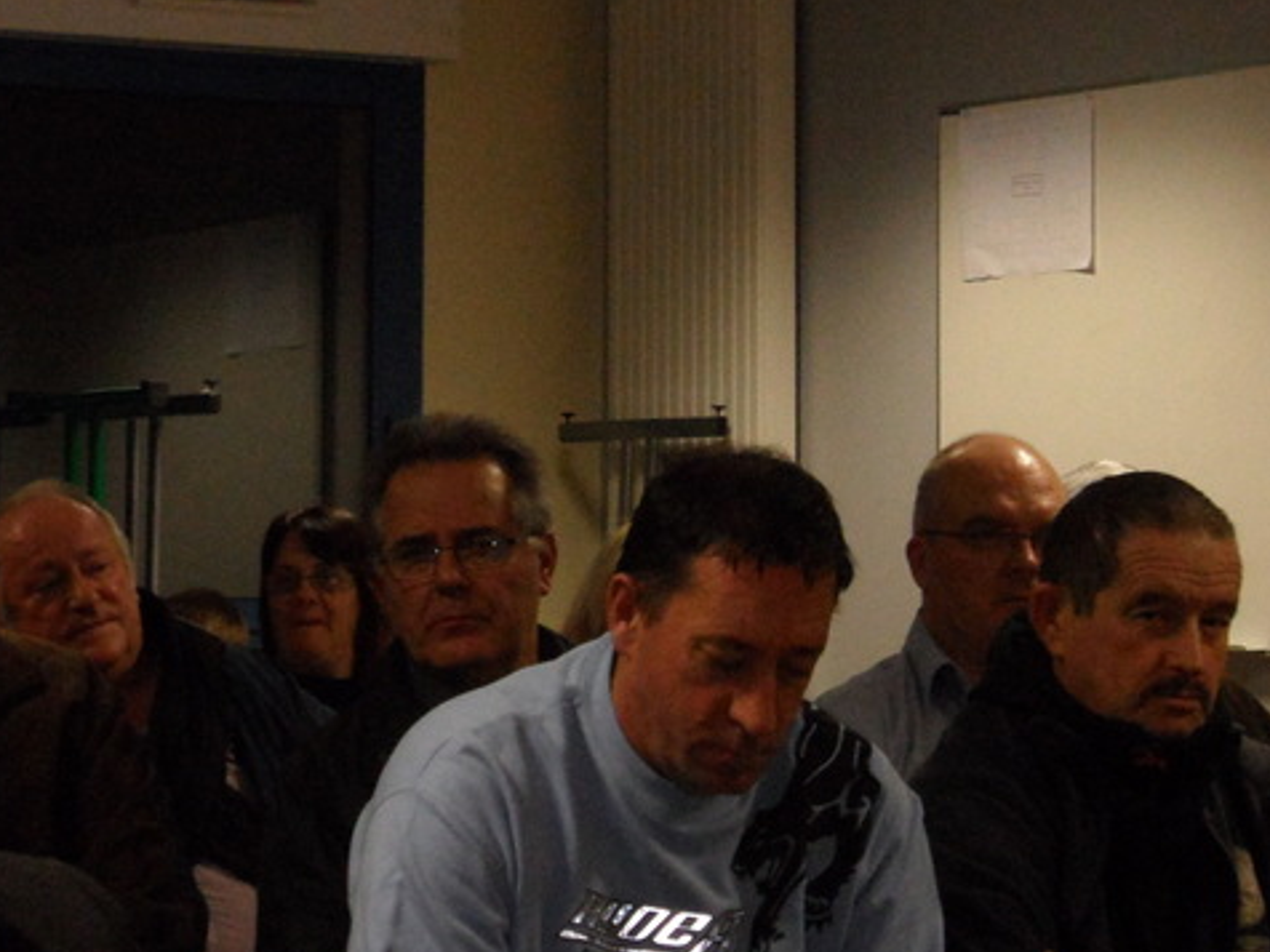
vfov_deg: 12.2
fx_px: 4439
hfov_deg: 16.3
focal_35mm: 121
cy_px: 395
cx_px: 819
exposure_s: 1/45
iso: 480
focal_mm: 10.3
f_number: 4
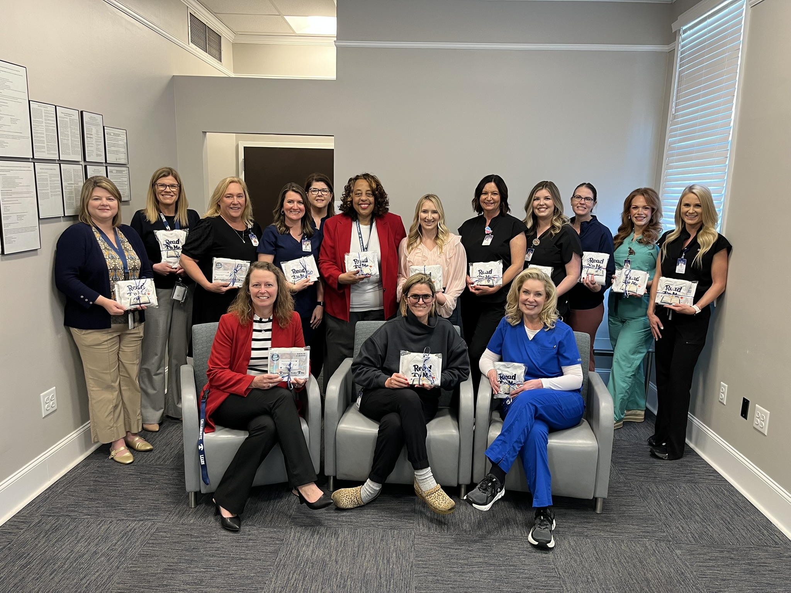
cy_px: 296
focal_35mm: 26
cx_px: 396
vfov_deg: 53.1
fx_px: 594
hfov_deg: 67.3
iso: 125
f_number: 1.6
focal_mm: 5.1
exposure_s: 1/60
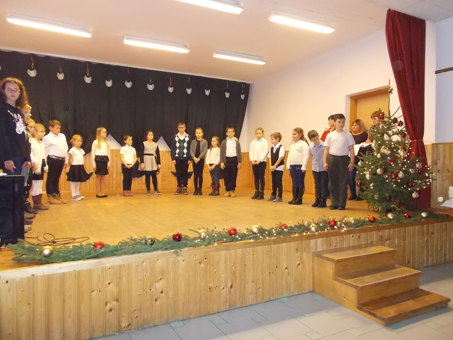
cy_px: 170
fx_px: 340
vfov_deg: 53.1
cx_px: 226
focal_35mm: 26
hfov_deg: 67.3
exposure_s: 1/25
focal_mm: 4.6
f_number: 3.2
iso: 560
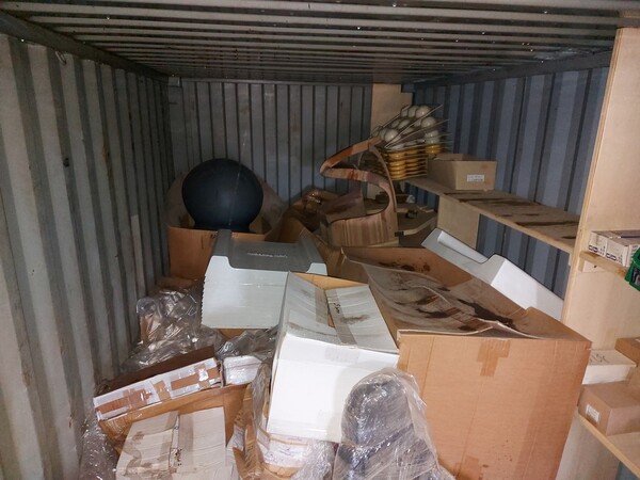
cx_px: 320
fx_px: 444
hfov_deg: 71.6
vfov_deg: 56.8
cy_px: 240
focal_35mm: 24
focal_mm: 5.23
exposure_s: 1/20
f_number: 1.8
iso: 800
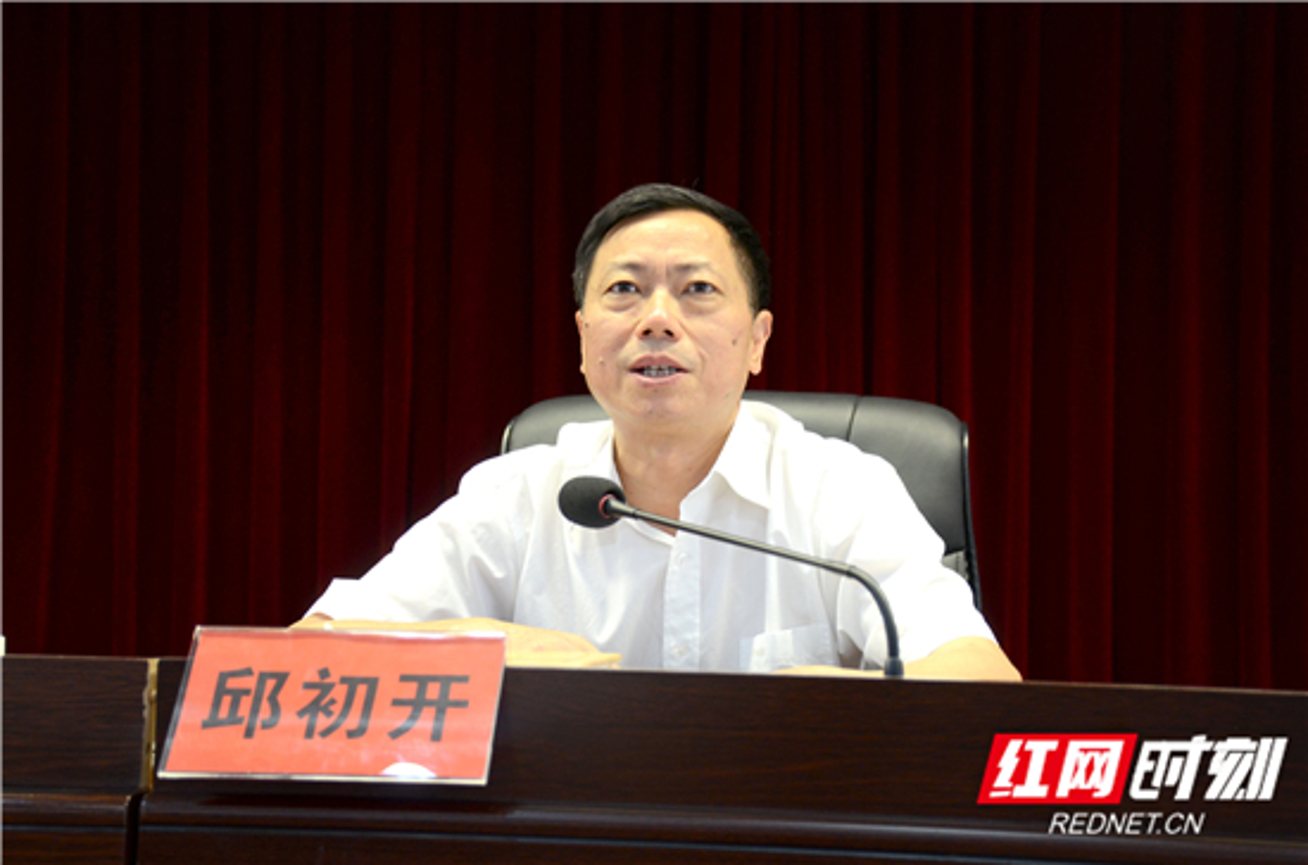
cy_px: 432
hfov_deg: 35.1
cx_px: 654
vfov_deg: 23.7
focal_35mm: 57
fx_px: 2066
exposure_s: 1/50
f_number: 4.2
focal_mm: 38
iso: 800
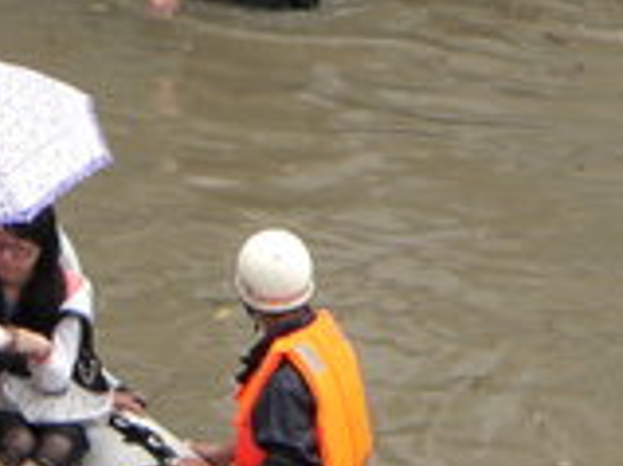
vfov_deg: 3.8
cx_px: 756
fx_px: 7068
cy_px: -39
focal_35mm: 393
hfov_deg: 5.0
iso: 64
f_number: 4.2
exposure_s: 1/125
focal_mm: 17.3
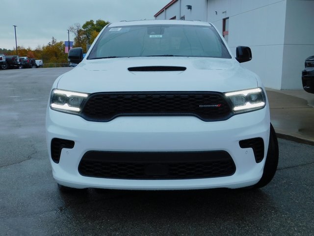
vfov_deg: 36.0
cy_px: 118
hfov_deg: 46.8
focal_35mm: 40
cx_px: 157
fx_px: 363
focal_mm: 7.1
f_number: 3.6
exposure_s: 1/250
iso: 125
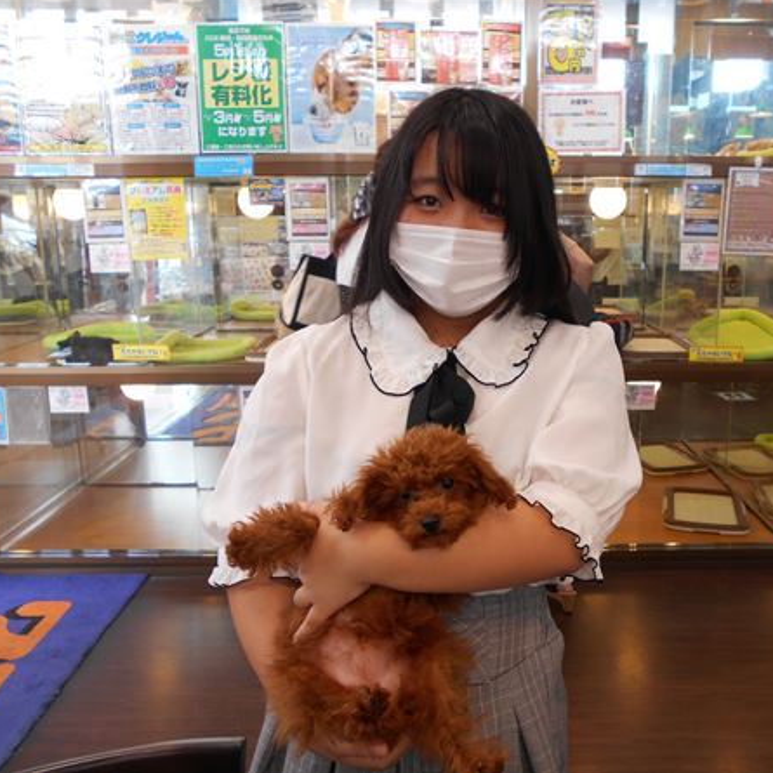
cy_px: 384
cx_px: 474
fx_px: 783
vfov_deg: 52.5
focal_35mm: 31
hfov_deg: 52.1
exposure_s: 1/30
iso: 140
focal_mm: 4.6
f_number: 3.2
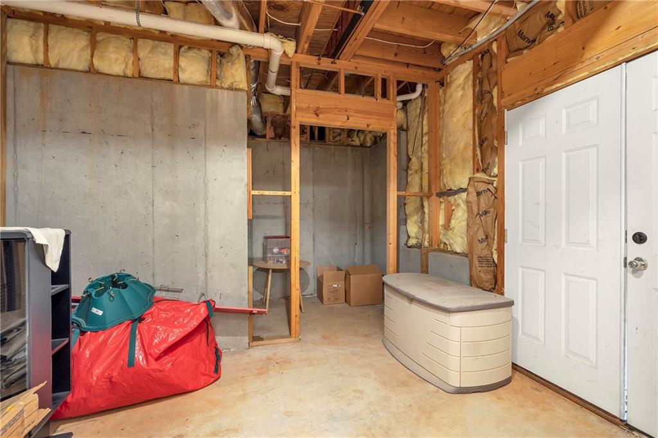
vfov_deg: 73.7
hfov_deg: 96.8
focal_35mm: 16
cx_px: 329
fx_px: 292
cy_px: 219
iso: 640
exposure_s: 1
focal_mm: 16
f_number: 8
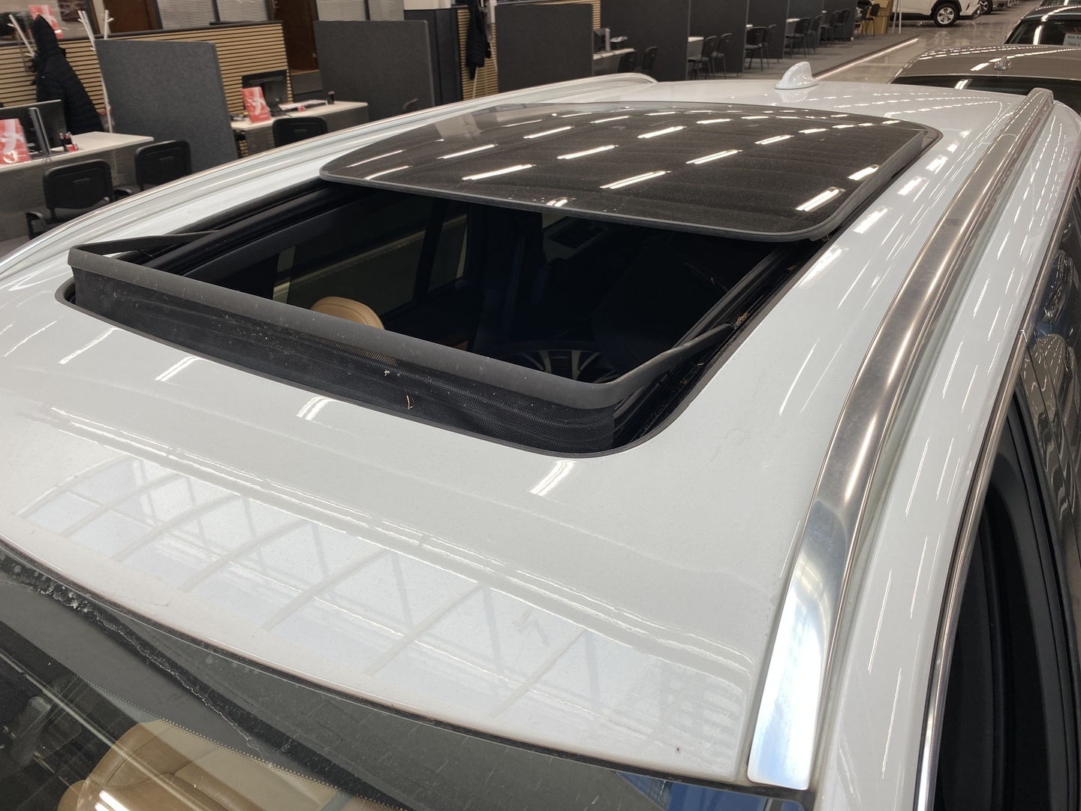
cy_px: 406
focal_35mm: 26
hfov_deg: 67.3
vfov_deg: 53.1
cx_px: 540
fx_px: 812
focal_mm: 4.25
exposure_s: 1/100
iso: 32
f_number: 1.8
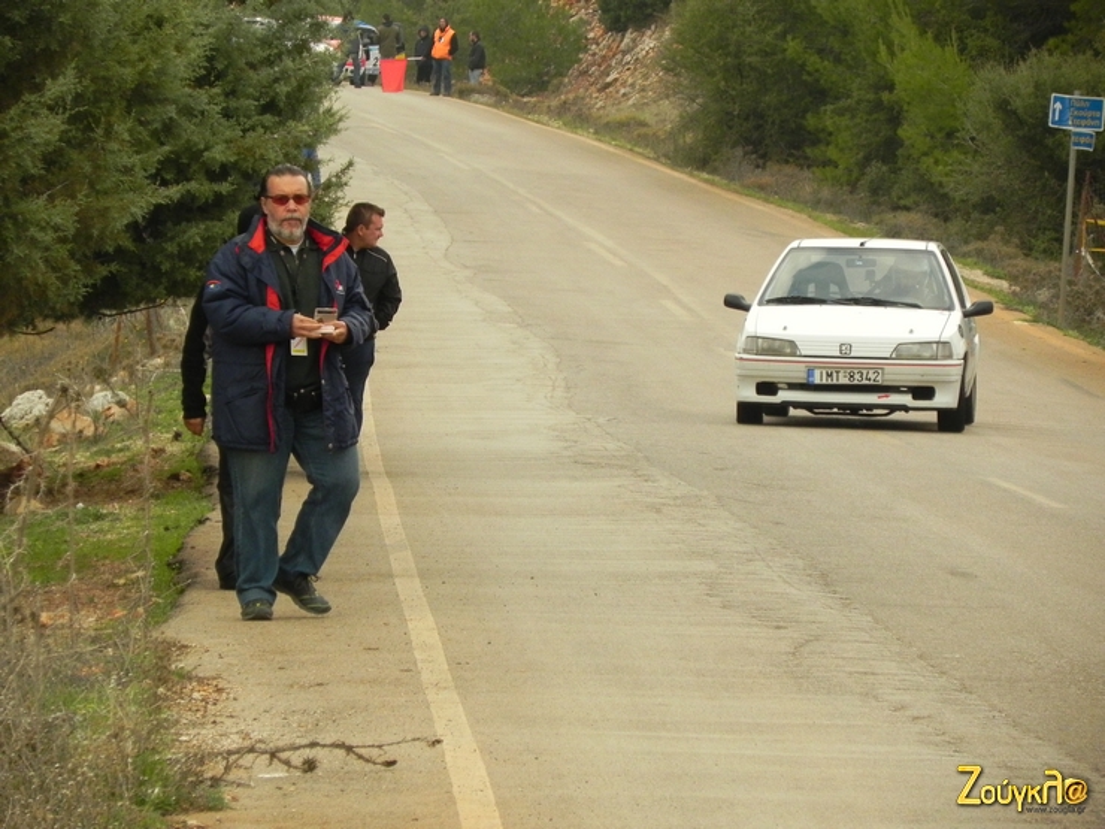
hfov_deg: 6.8
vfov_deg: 5.1
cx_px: 552
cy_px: 414
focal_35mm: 291
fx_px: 9289
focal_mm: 51.8
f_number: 4.5
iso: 424
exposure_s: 1/1000
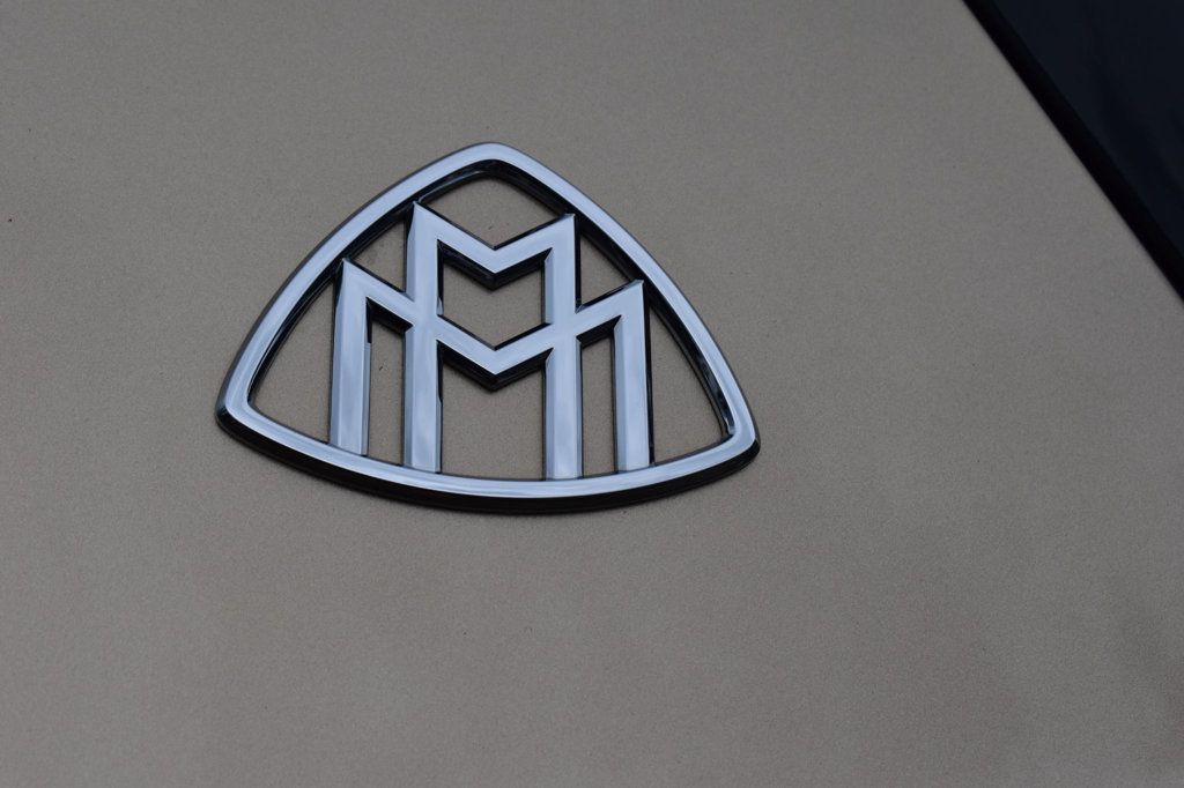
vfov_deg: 16.5
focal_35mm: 82
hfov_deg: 24.6
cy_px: 394
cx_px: 592
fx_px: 2712
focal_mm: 55
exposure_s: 1/250
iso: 400
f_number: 10
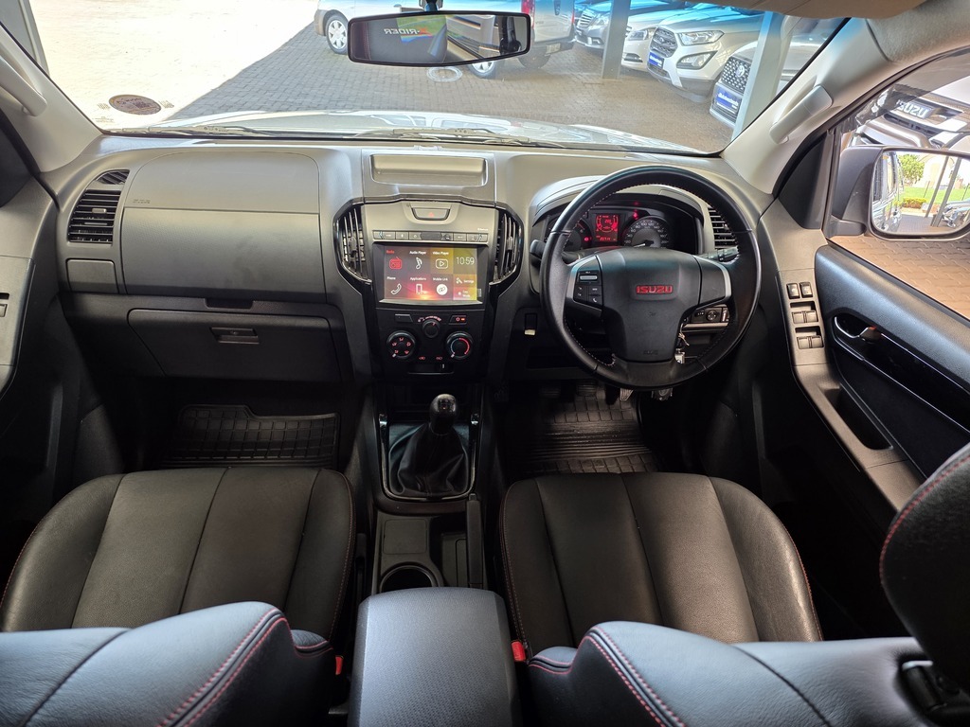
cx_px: 485
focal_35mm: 23
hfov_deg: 73.9
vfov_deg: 58.9
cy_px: 364
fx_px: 644
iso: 200
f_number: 1.7
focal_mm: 6.25
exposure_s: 1/100
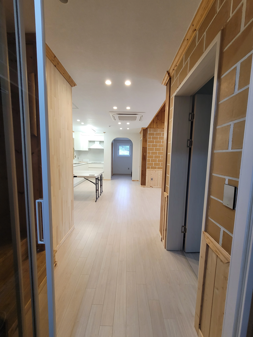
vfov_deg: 106.2
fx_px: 127
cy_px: 168
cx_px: 126
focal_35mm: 13
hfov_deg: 89.9
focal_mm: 2.2
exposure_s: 1/60
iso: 125
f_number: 2.2
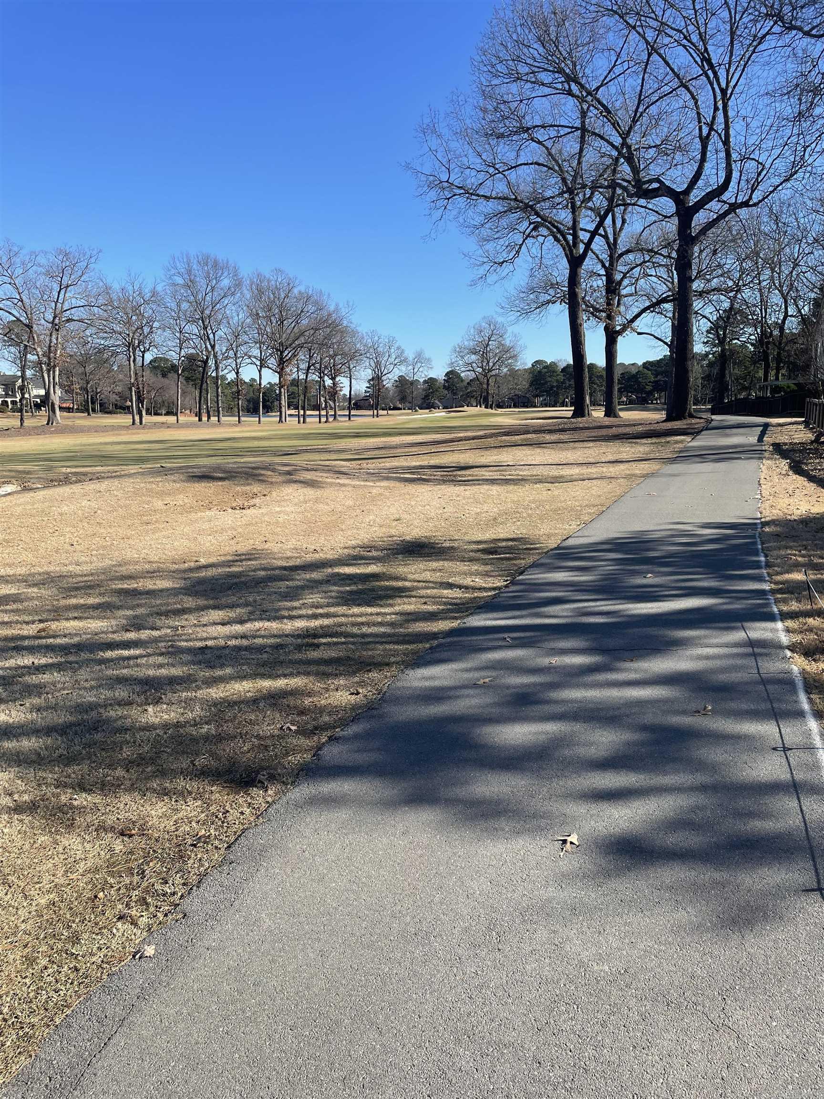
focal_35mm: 26
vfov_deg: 67.3
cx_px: 412
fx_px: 825
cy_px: 550
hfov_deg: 53.1
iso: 32
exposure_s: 1/2398
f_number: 1.6
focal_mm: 4.2
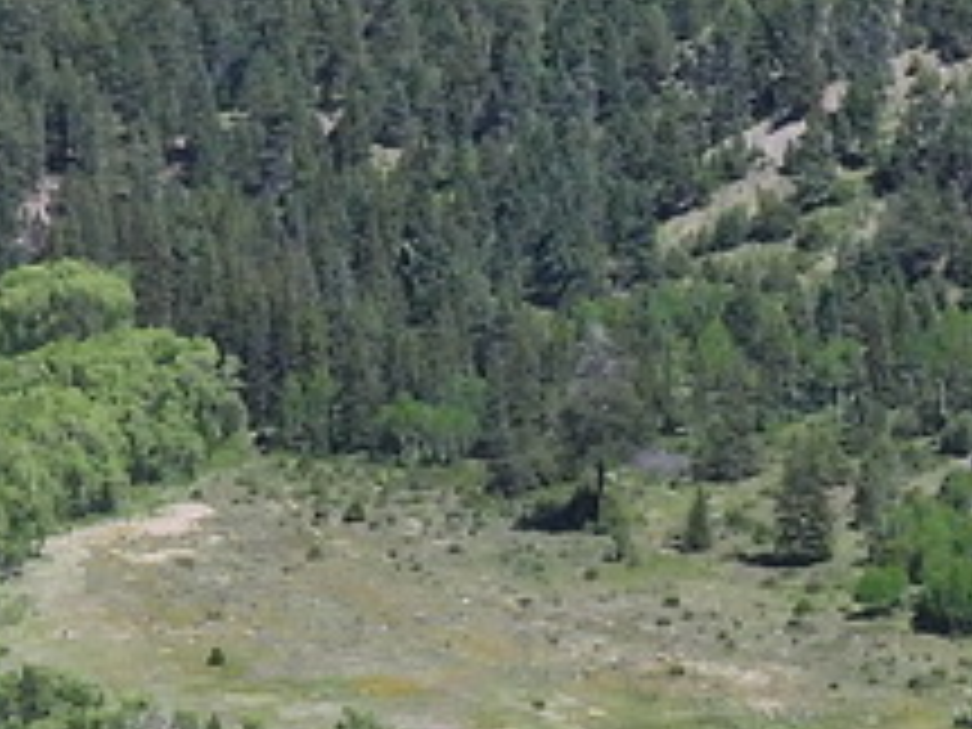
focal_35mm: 355
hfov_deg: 5.6
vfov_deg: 4.2
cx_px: -58
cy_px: 135
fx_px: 9968
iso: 100
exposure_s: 1/1600
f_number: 3.5
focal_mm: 10.7
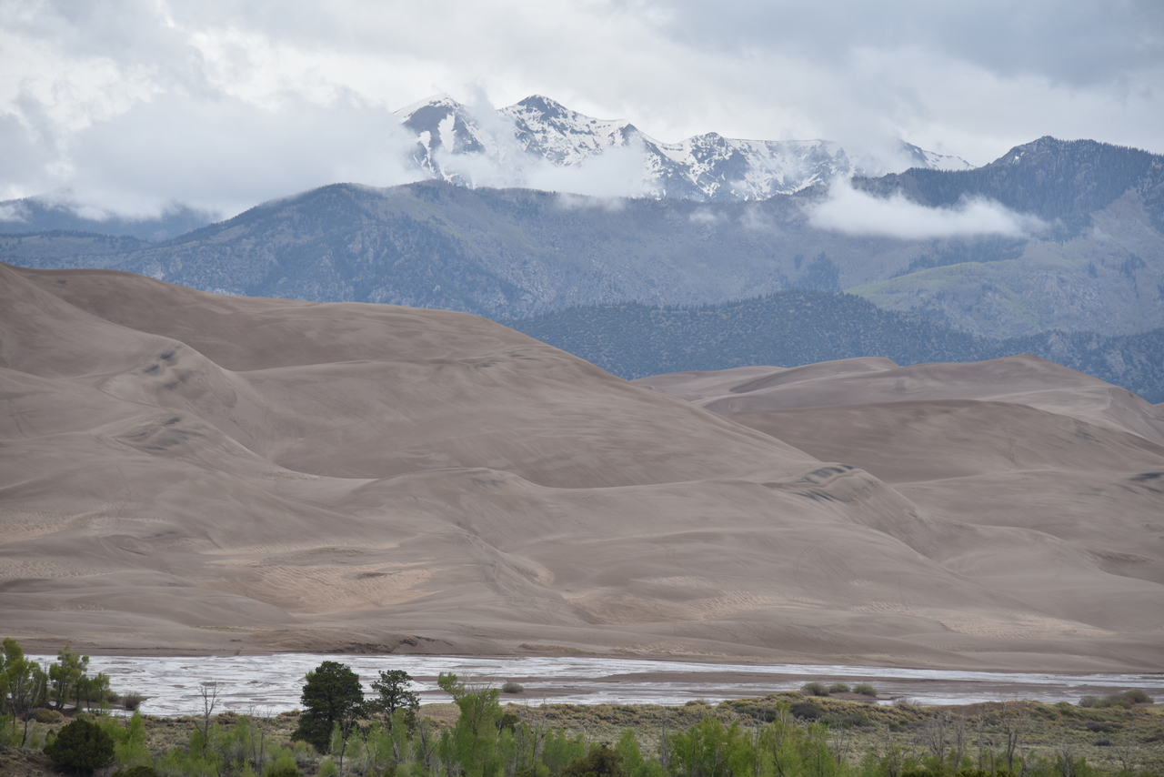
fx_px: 5498
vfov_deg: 8.1
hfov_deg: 12.1
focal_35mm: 170
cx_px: 582
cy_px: 388
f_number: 6.3
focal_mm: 170
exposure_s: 1/400
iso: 100
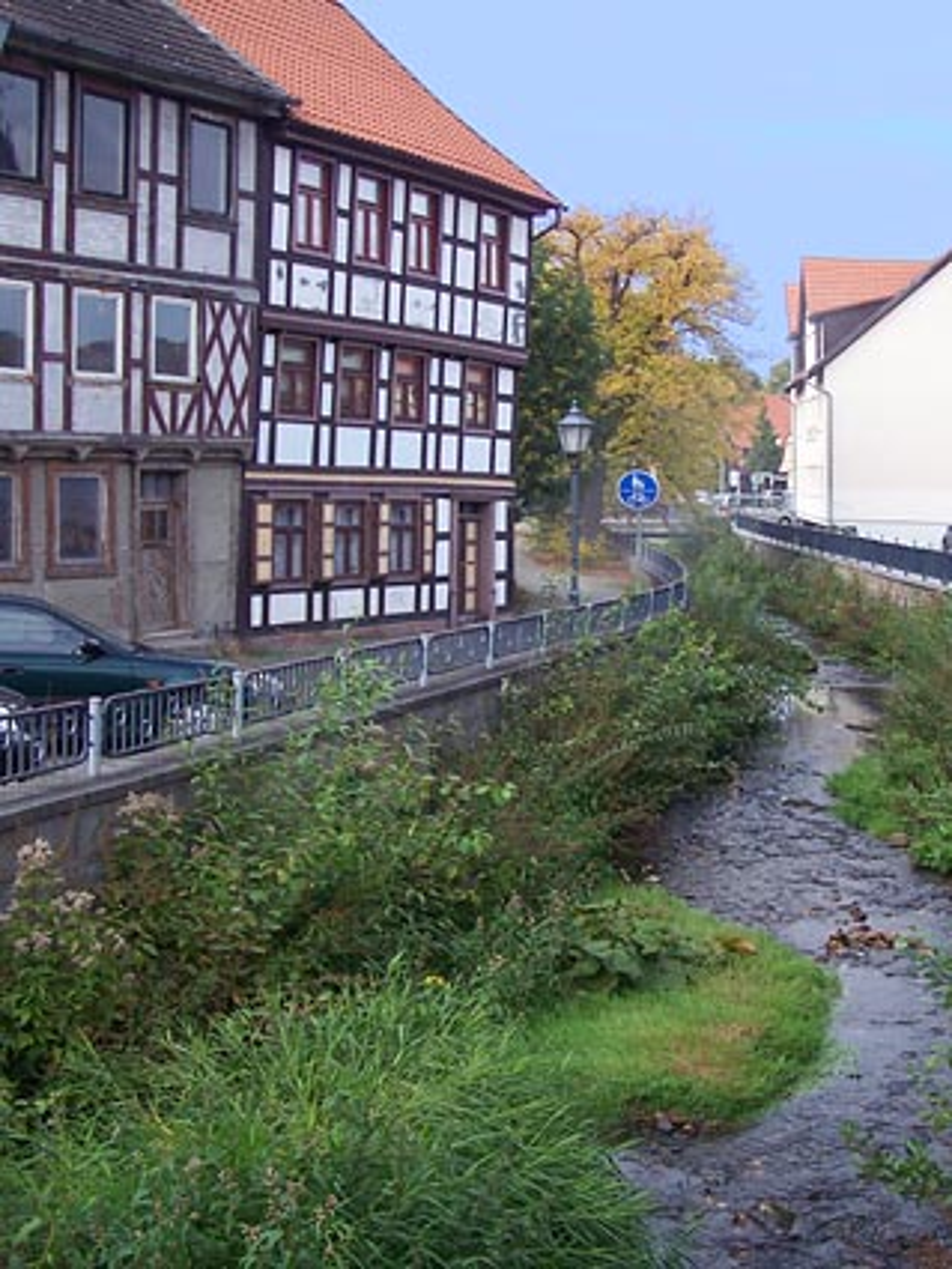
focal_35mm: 51
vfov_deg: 37.5
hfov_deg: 28.6
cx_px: 476
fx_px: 1869
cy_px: 634
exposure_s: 1/250
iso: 64
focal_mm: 8.5
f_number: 3
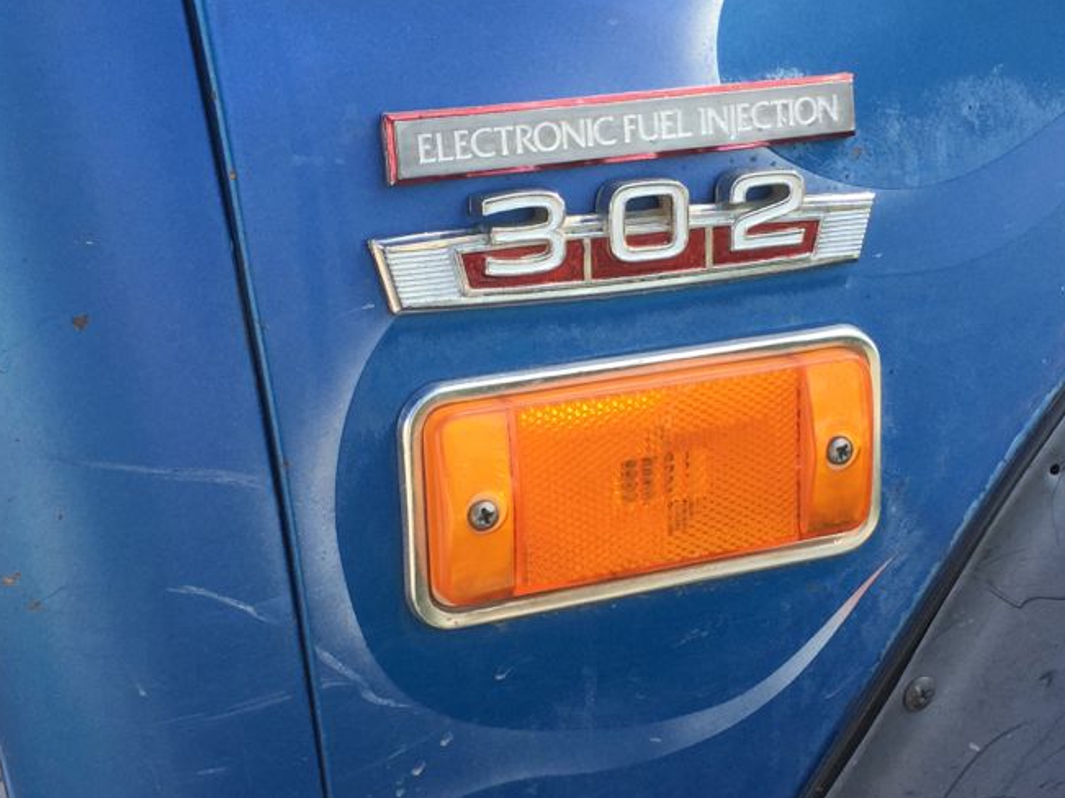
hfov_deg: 33.7
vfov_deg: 25.6
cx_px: 597
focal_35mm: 57
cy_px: 415
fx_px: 1753
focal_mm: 4.15
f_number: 2.2
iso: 32
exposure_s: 1/380
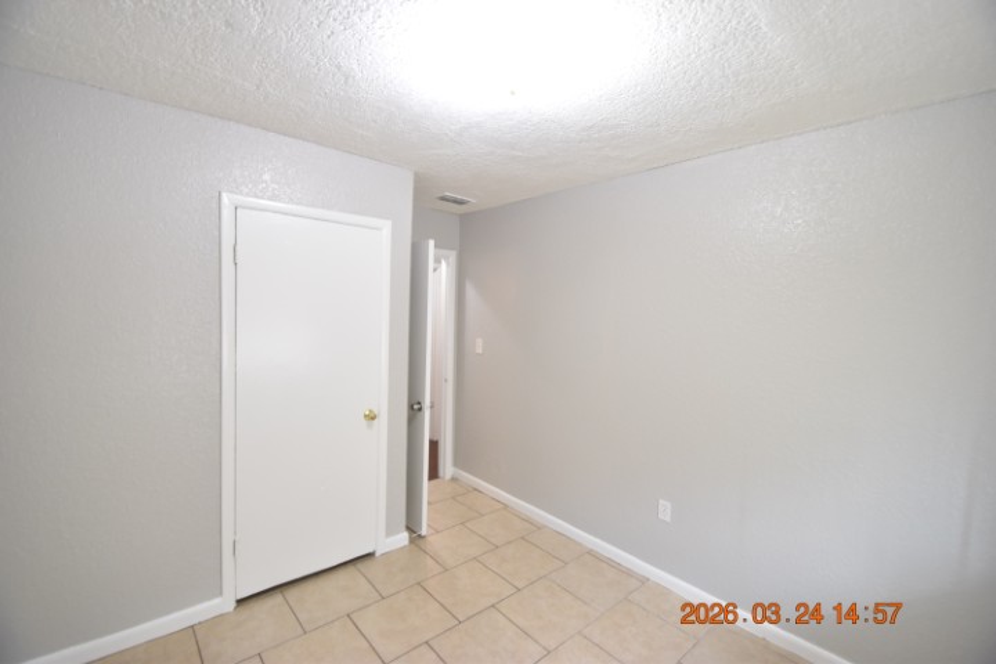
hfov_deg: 100.4
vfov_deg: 77.3
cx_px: 498
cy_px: 332
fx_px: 415
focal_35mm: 15
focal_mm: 10
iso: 800
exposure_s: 1/45
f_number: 3.5
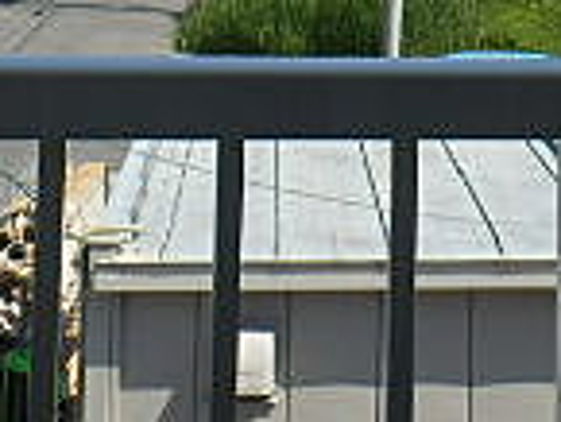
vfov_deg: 12.7
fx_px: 1719
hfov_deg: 18.3
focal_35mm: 106
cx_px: 460
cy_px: -341
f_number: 7.9
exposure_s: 1/160
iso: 80
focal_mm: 4.2
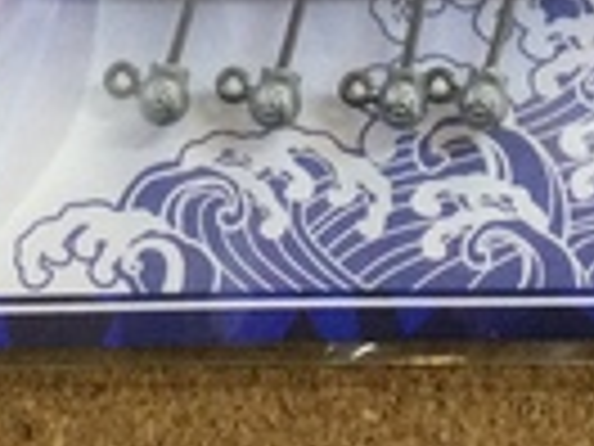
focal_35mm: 141
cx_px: 279
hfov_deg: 14.0
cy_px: -405
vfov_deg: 9.9
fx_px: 2420
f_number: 2.4
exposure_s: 1/30
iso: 40
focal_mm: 3.3
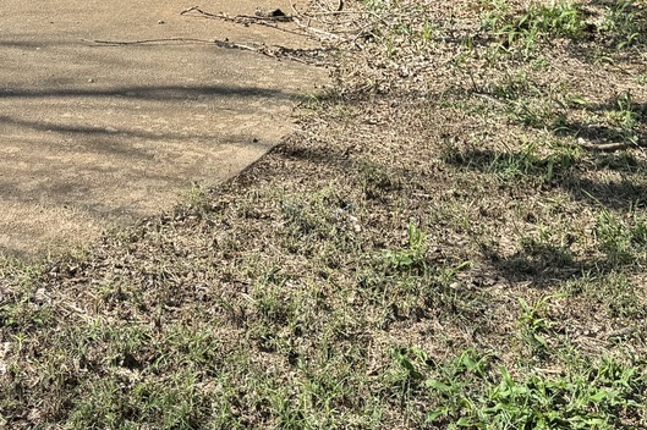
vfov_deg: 18.4
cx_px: 201
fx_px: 1221
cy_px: -149
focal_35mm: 68
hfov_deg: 29.4
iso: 80
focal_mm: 6.76
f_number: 1.78
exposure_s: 1/2105
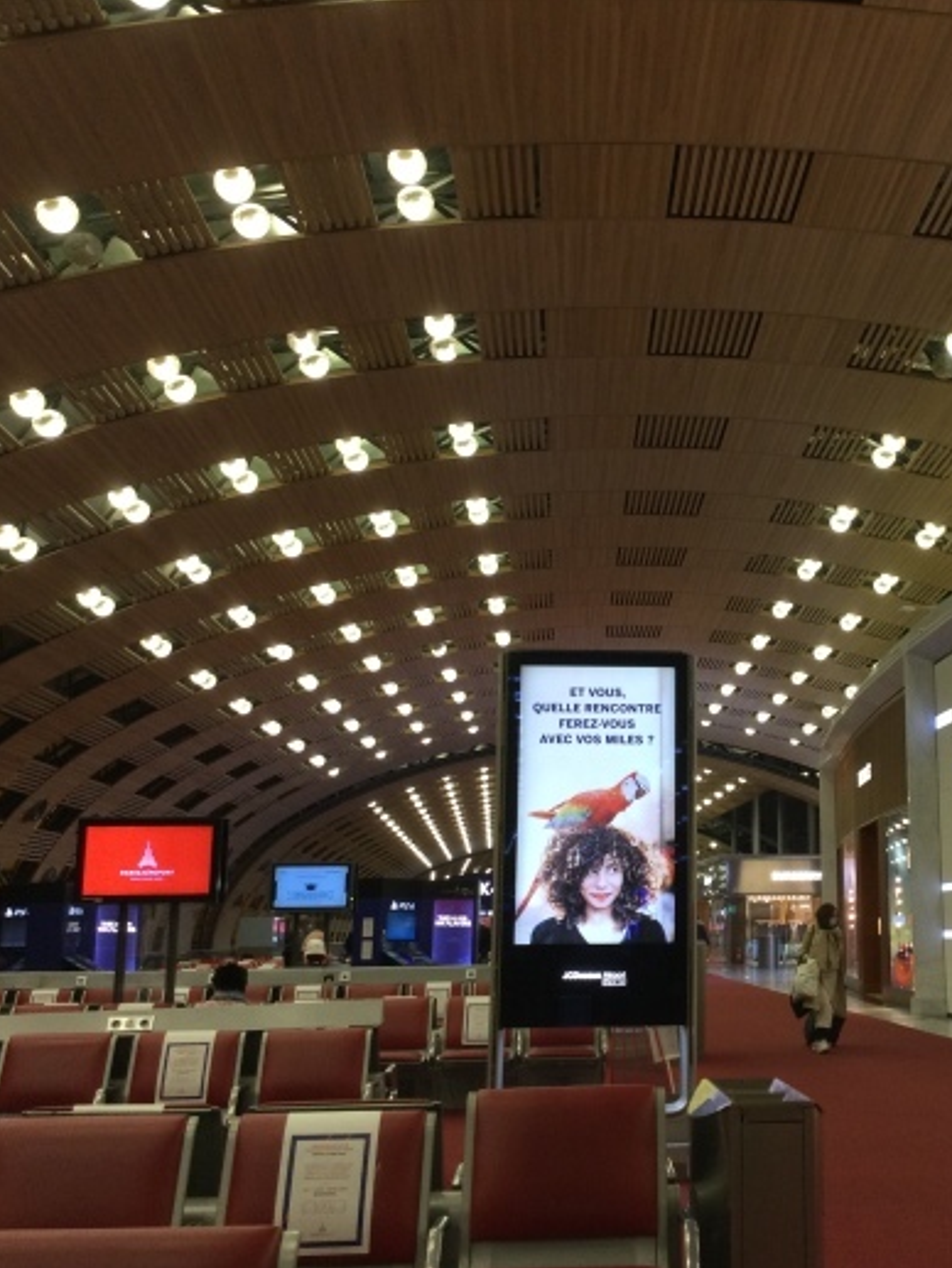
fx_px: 1539
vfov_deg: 44.8
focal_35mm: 42
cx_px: 739
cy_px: 641
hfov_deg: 33.5
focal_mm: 3.3
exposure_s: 1/33
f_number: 2.4
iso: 80
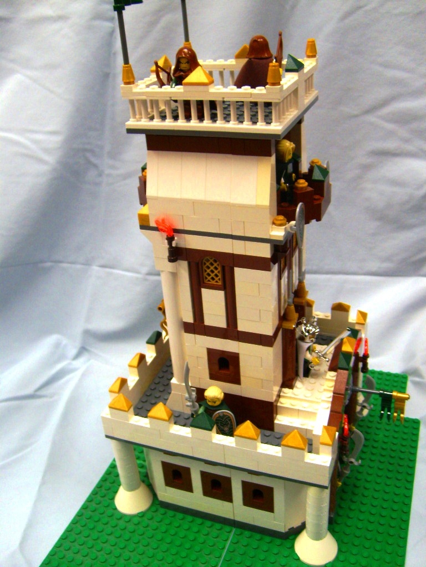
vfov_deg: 52.6
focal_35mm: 35
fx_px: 574
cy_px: 284
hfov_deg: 40.7
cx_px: 213
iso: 100
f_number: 2.8
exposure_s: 1/45
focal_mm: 5.8
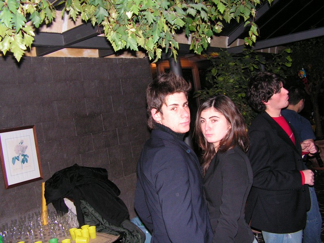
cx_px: 162
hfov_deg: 51.4
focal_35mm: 36
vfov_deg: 39.7
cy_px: 122
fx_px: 337
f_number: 3.2
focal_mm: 6
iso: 200
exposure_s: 1/40
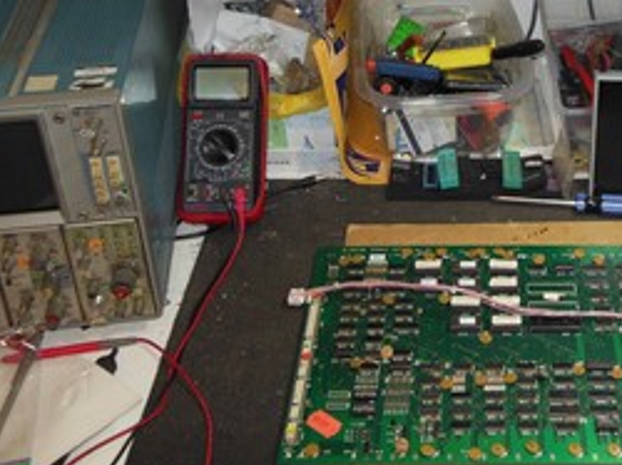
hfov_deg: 35.7
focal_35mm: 52
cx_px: 495
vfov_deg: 27.1
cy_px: 60
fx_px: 933
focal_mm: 5.2
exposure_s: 1/25
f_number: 3.3
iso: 200
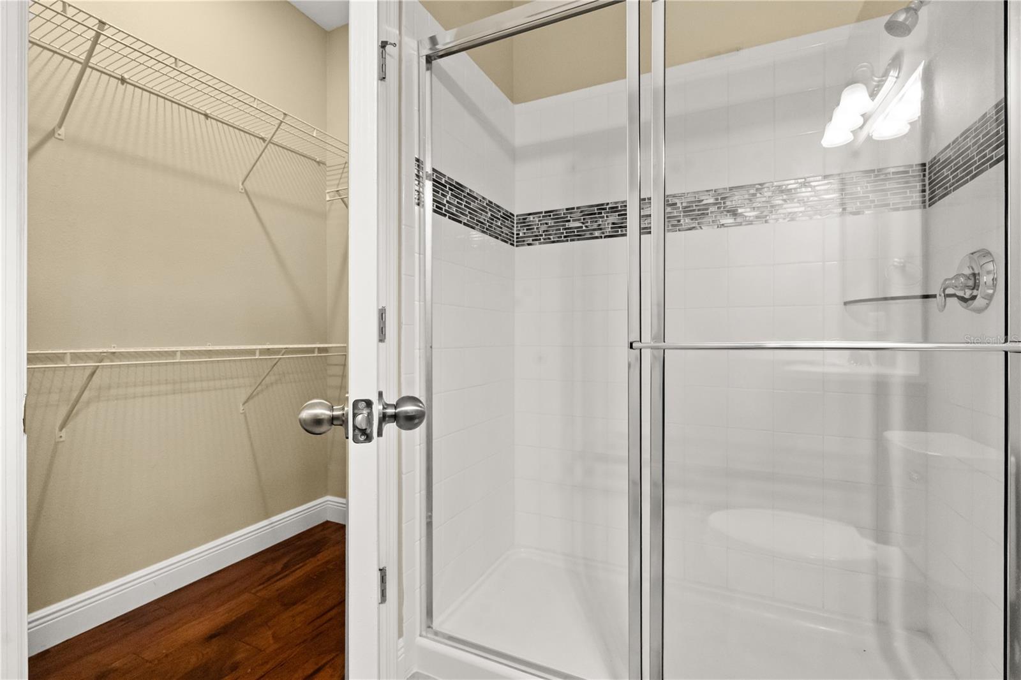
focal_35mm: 16
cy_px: 340
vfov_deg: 73.7
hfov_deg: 96.7
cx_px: 510
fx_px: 454
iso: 2500
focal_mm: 16
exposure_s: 1/60
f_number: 8
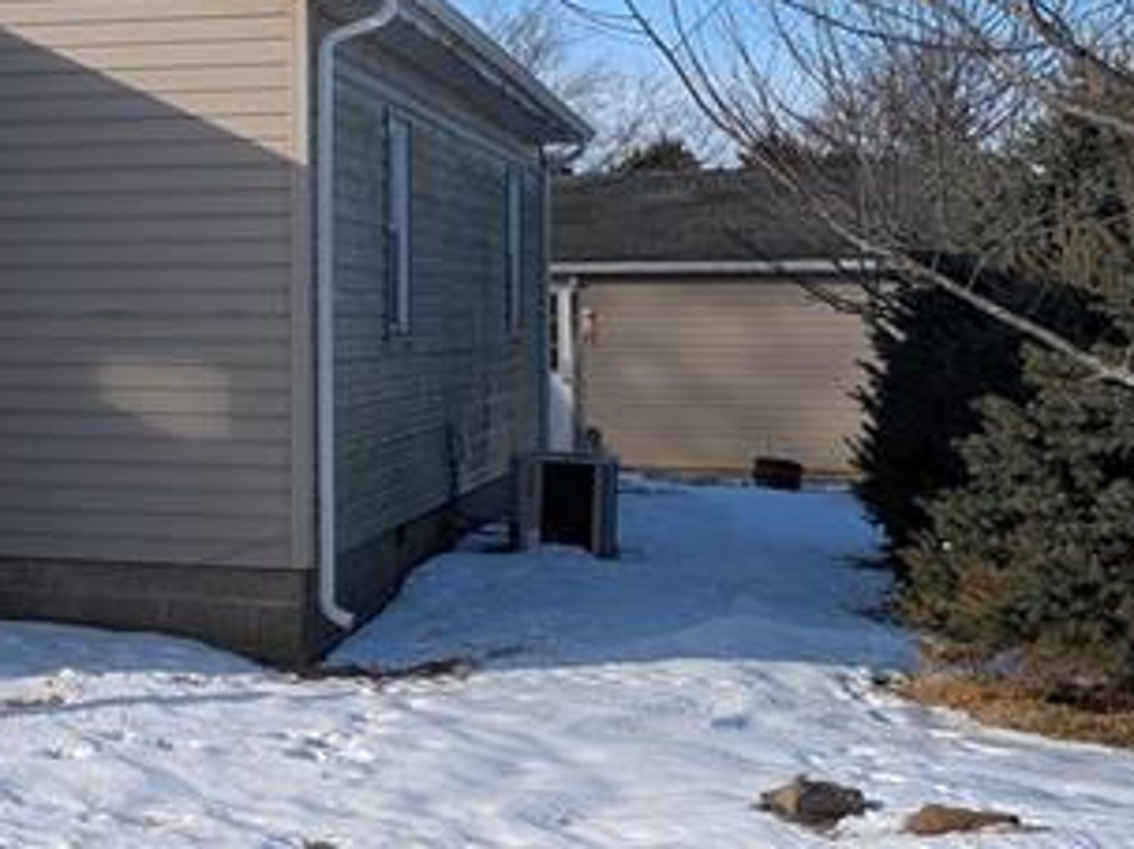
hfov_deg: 22.0
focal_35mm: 81
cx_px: -284
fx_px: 2652
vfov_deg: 18.1
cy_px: 254
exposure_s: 1/1186
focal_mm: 6.9
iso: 20
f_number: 1.68
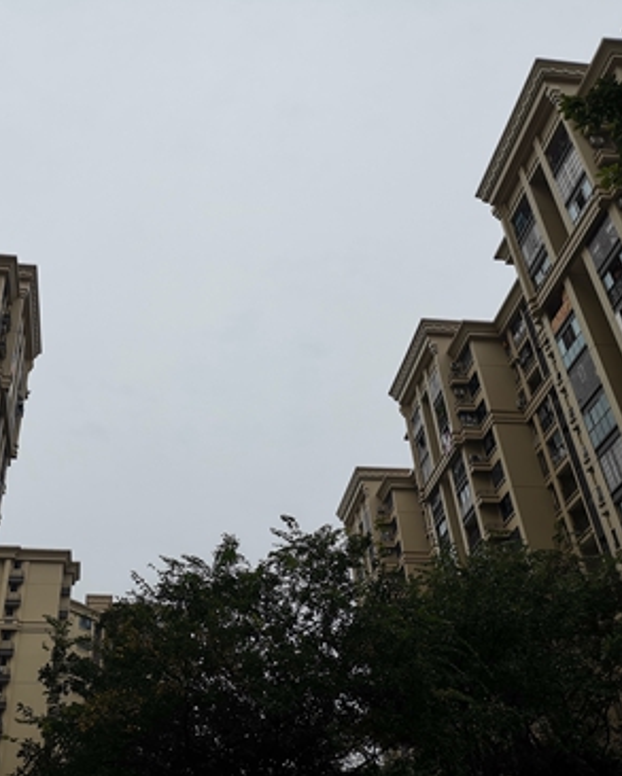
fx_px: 828
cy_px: 387
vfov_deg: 50.3
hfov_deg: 41.0
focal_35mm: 36
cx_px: 244
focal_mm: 4.75
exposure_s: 1/812
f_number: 1.8
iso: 50
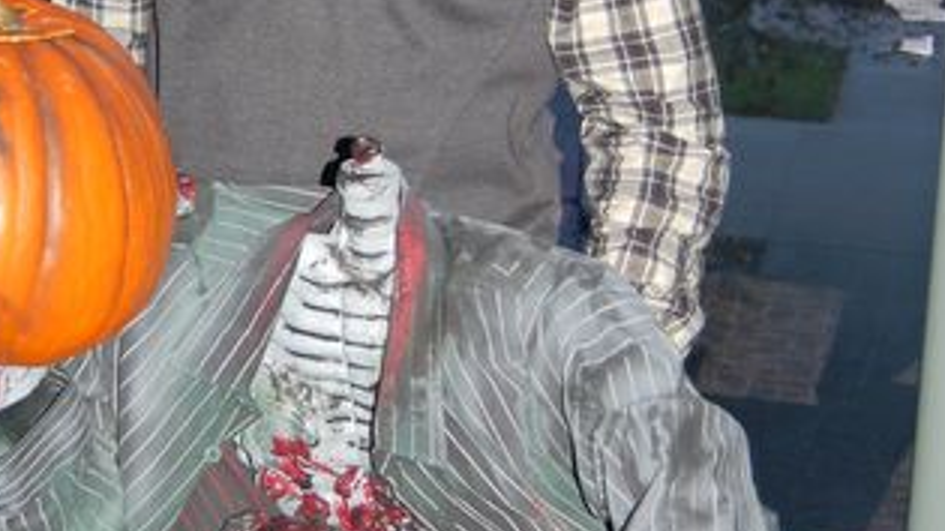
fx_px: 2079
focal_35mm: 83
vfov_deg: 14.5
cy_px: 213
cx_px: 332
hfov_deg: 25.5
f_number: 4
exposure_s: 1/60
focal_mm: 26
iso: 400
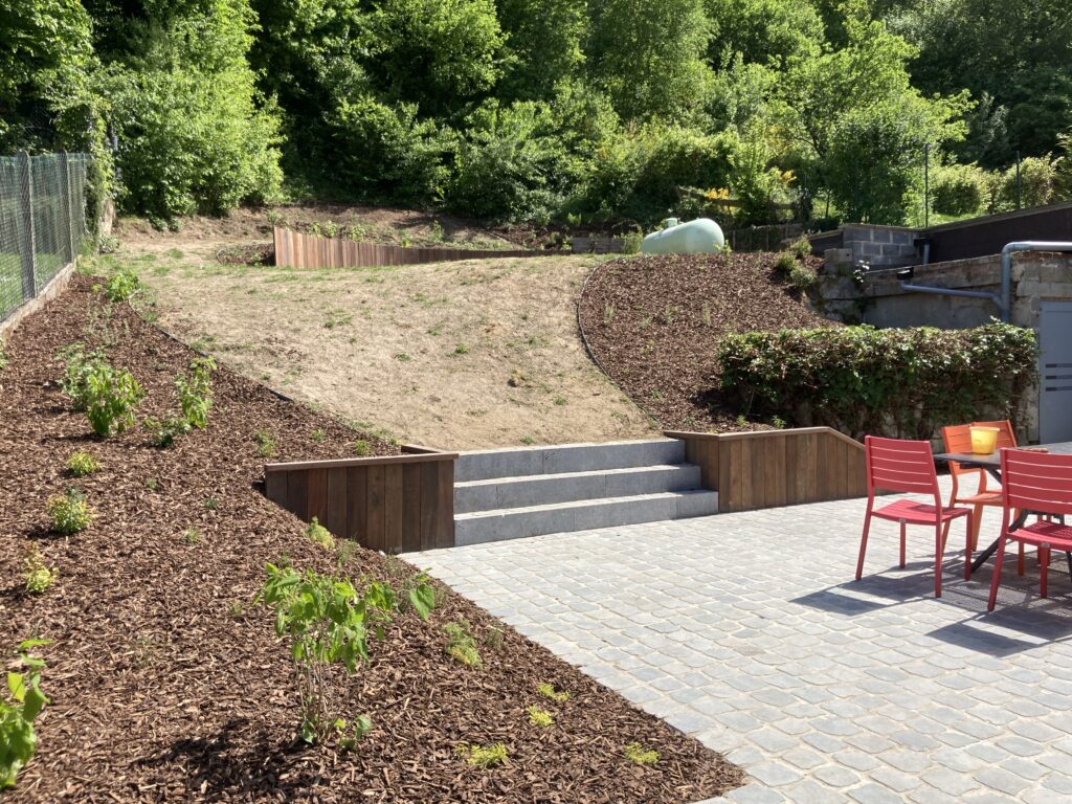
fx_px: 867
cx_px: 536
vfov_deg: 49.7
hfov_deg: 63.4
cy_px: 402
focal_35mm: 28
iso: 20
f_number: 1.8
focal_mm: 3.99
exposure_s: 1/1372
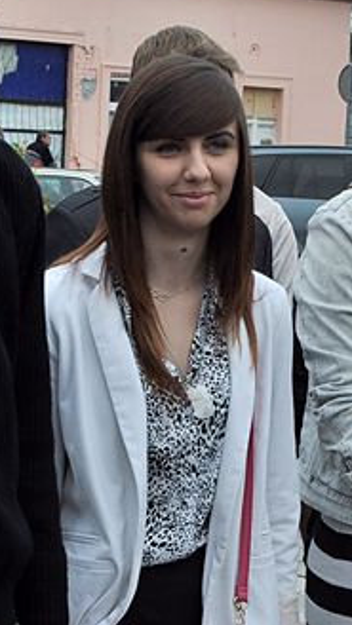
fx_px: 2290
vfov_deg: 15.6
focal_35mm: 138
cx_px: 249
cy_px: 356
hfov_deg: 8.8
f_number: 10
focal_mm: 34
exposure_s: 1/400
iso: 500
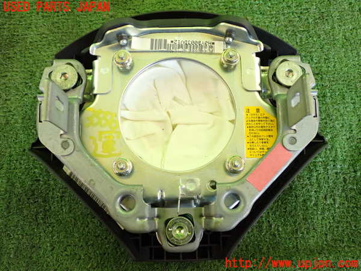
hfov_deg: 49.0
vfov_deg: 37.7
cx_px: 180
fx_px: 396
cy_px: 136
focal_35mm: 38
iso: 500
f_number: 2.7
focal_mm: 6.83
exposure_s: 1/125
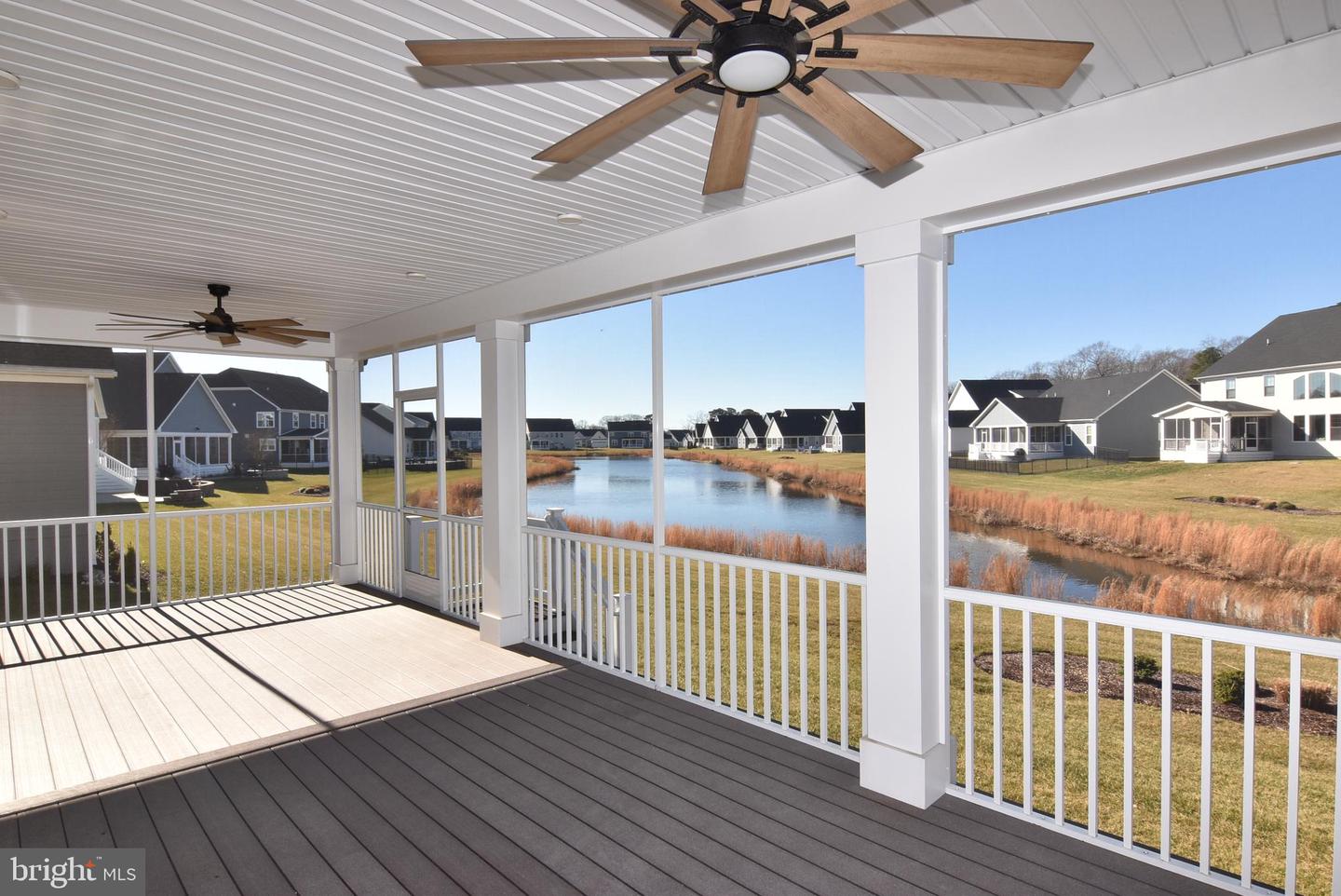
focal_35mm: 18
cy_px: 448
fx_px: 671
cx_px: 670
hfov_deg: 90.0
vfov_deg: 67.5
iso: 400
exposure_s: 1/200
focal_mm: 12
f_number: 14
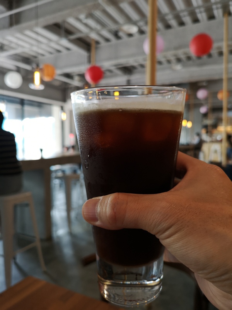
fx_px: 241
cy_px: 155
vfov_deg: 65.3
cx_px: 116
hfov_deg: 51.4
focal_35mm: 27
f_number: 1.8
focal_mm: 3.95
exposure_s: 1/60
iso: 125
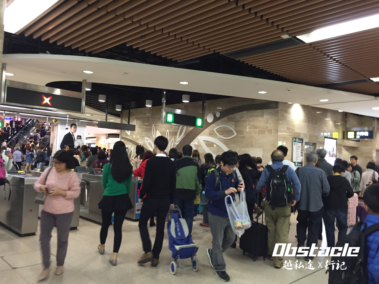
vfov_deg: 48.2
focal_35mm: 29
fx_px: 318
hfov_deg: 61.7
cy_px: 142
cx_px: 190
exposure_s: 1/33
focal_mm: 4.15
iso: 250
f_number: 2.2
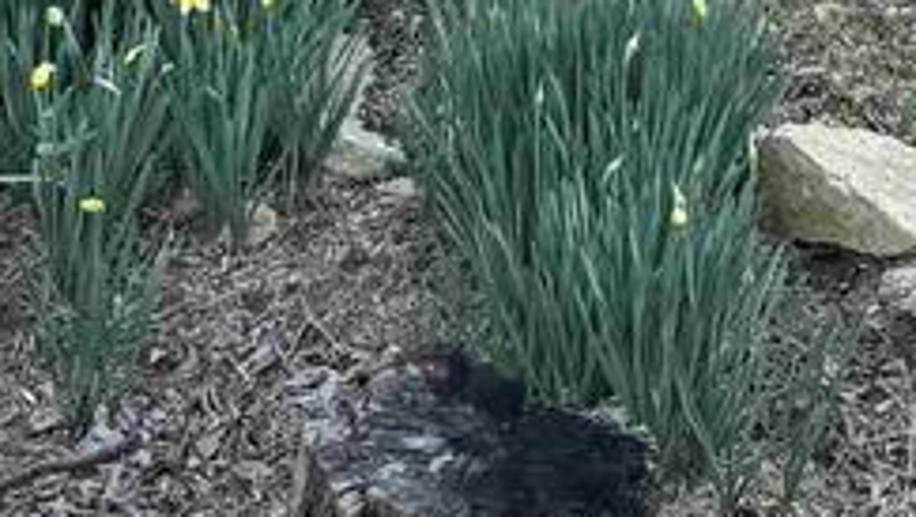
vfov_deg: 6.5
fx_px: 3767
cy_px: -1434
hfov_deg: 13.8
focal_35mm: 155
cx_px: 705
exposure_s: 1/685
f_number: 1.78
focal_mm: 6.76
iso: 80
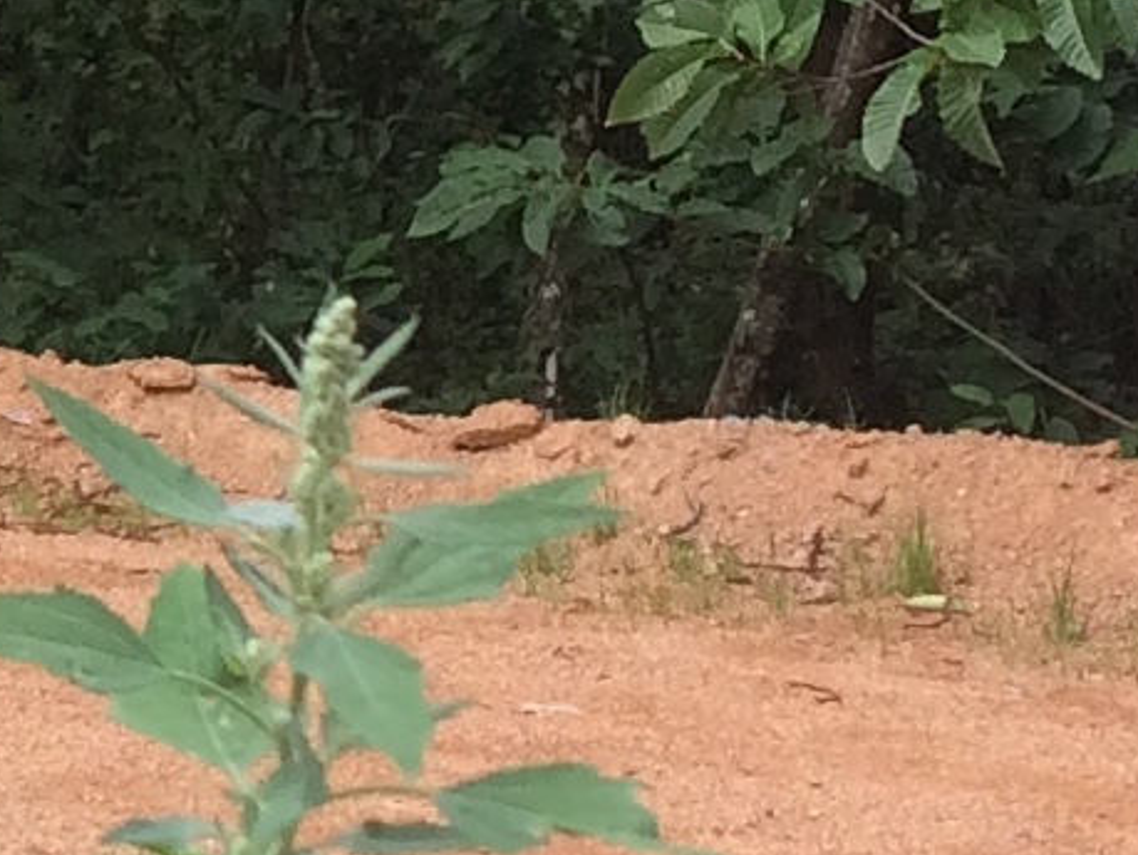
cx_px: -1346
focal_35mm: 206
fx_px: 6778
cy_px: -30
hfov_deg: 8.9
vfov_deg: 7.2
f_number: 2.2
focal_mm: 4.15
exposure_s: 1/326
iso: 32
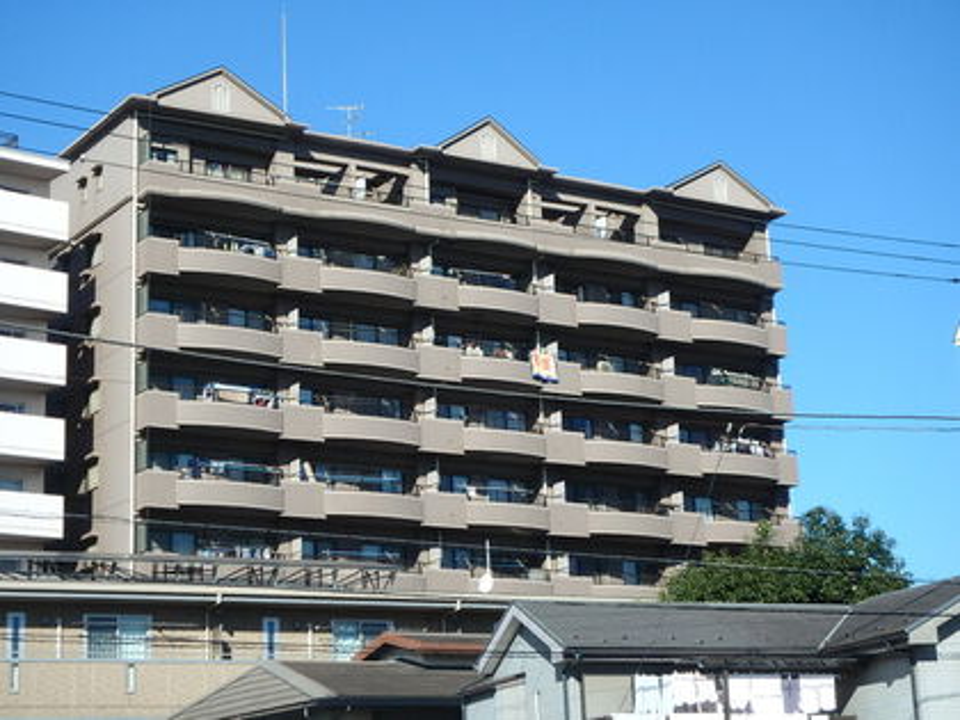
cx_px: 480
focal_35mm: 66
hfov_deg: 29.4
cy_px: 360
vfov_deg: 22.3
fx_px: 1830
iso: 125
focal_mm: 11.7
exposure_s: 1/500
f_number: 5.1
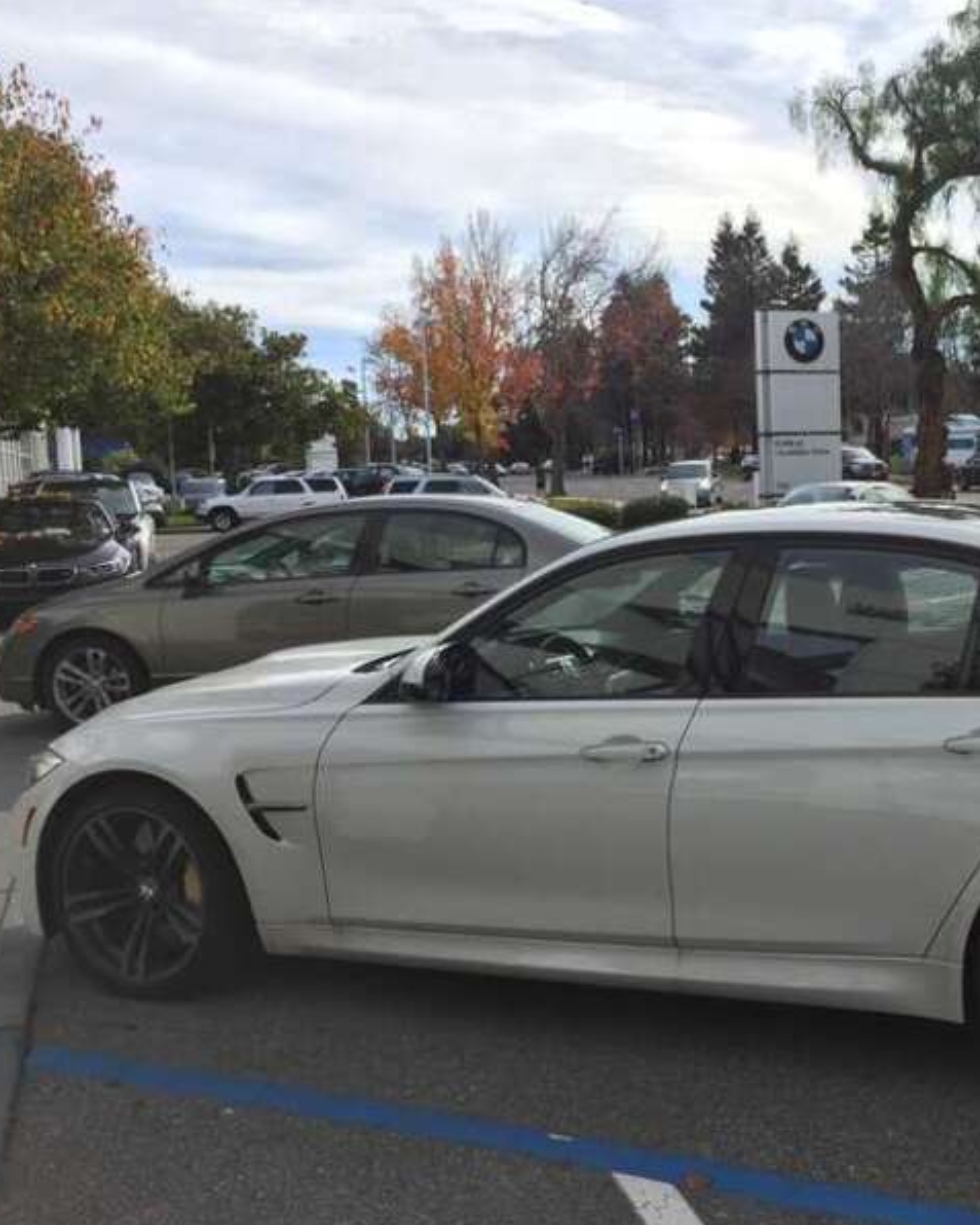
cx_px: 793
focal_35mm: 38
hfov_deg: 37.7
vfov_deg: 47.9
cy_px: 615
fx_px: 1377
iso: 32
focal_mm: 4.15
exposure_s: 1/1236
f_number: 2.2
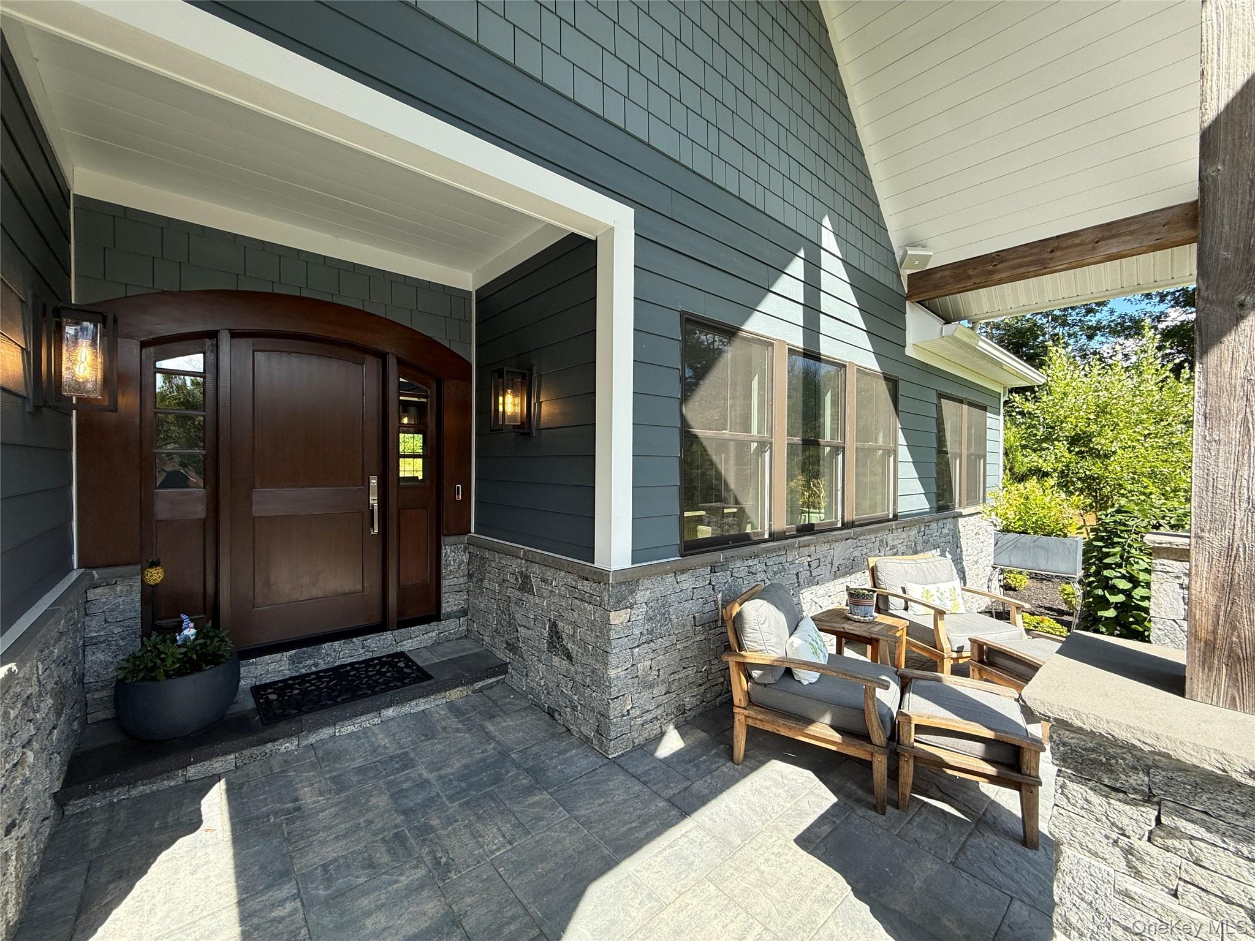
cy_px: 470
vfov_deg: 85.7
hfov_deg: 102.1
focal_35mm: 14
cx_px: 628
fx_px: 508
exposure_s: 1/479
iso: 50
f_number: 2.2
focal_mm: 2.22
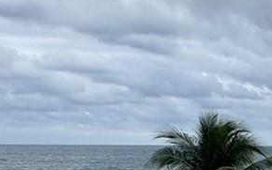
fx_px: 608
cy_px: 220
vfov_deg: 15.2
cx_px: 479
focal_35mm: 82
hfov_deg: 19.4
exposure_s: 1/428
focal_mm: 2.22
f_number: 2.2
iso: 40
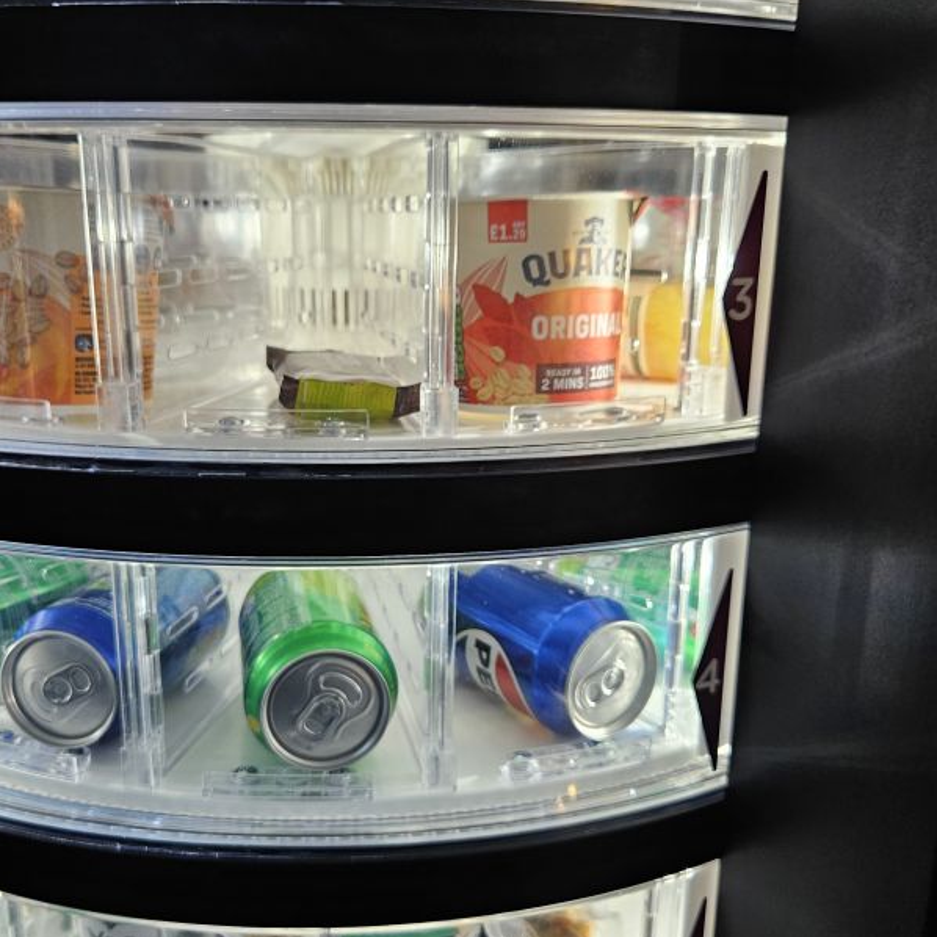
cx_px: 425
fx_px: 1041
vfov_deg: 48.4
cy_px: 476
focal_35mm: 34
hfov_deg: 48.4
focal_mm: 5.4
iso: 100
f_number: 1.8
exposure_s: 1/100
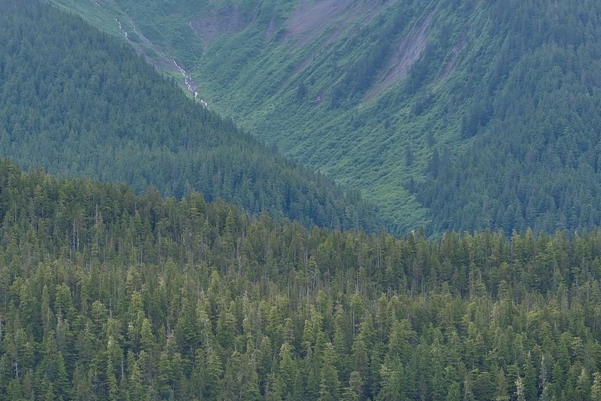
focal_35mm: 149
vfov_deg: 9.2
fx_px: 2488
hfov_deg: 13.8
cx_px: 241
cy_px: 104
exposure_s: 1/160
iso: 100
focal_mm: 70
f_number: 6.3
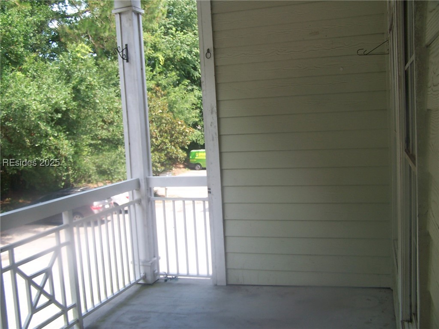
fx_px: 482
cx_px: 220
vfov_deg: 37.7
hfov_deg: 49.0
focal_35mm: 38
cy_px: 164
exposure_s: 1/180
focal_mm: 6.3
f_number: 2.8
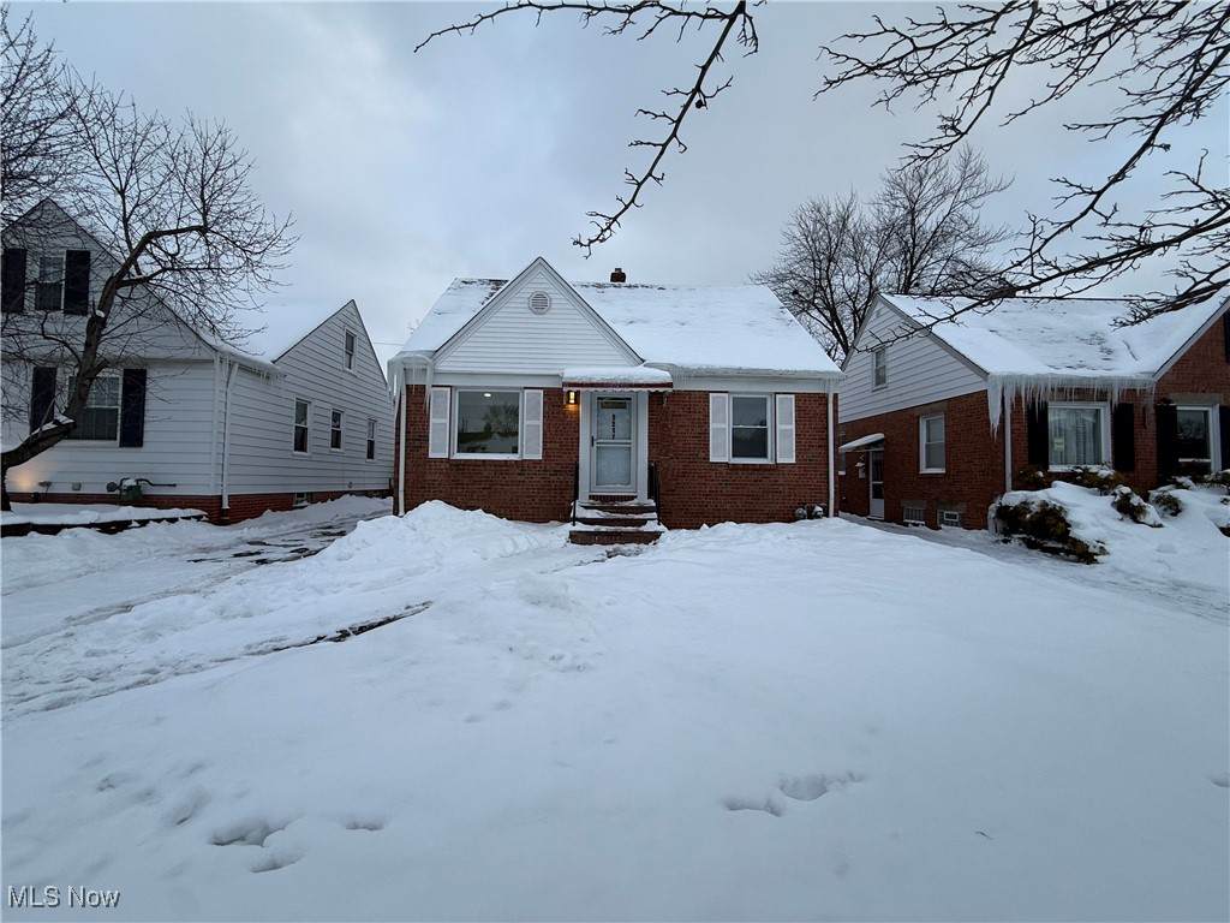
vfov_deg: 85.7
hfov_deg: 102.1
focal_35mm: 14
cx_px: 615
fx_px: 497
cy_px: 462
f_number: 2.2
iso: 50
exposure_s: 1/157
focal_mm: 2.22
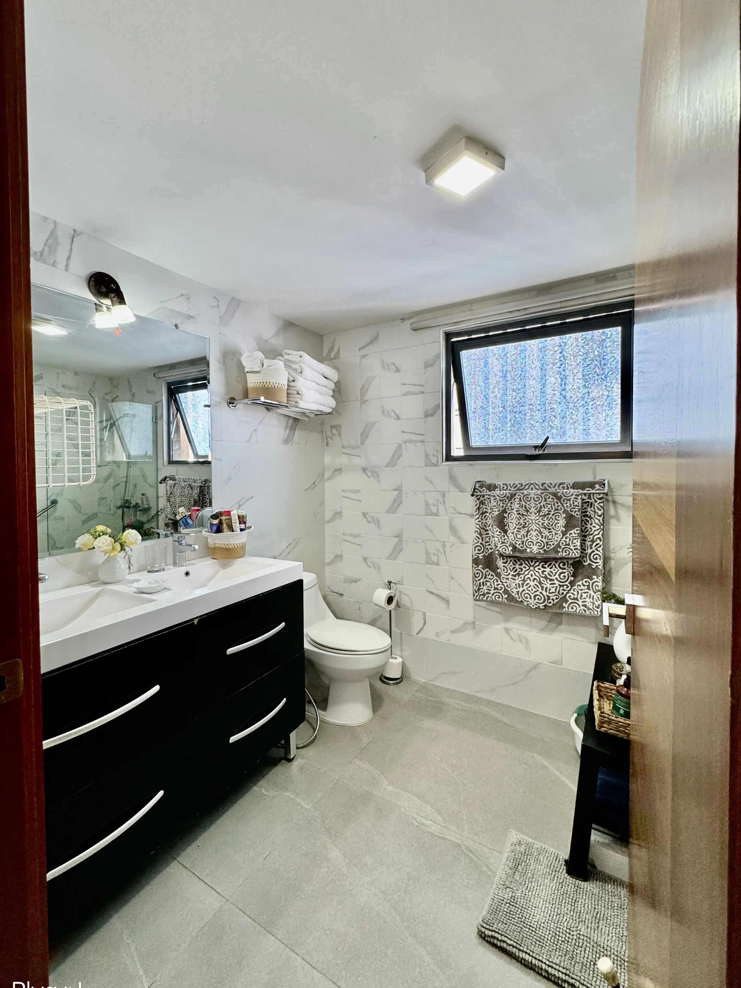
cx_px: 354
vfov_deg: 98.1
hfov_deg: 81.7
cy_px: 477
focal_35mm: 15
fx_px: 428
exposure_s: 1/120
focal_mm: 2.22
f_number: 2.2
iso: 200
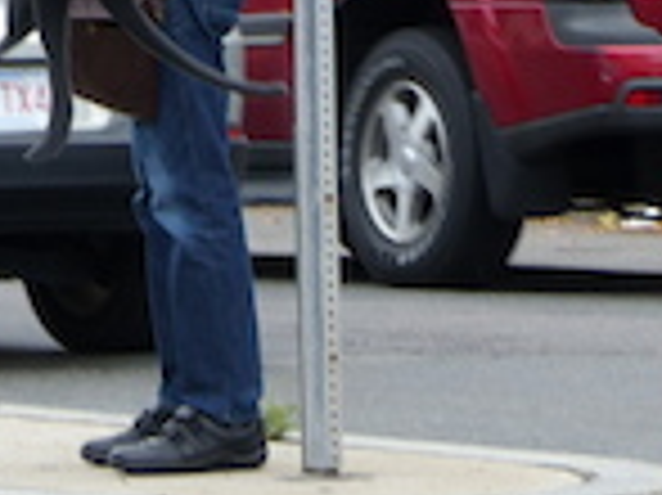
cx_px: 106
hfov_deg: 3.6
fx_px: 10529
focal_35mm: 551
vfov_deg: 2.7
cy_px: -387
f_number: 4
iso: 100
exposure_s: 1/200
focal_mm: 27.4
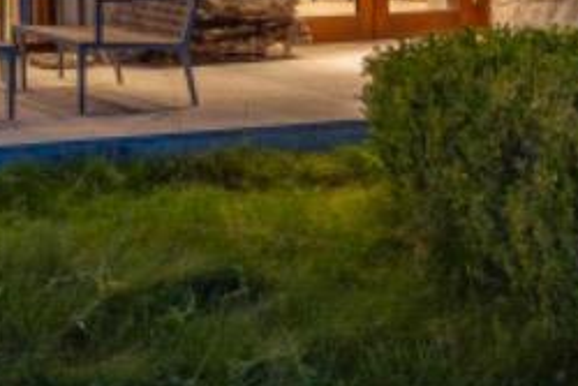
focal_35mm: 111
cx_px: 90
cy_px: -391
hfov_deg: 18.2
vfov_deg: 11.2
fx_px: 1783
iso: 250
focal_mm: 18.5
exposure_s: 5
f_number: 9
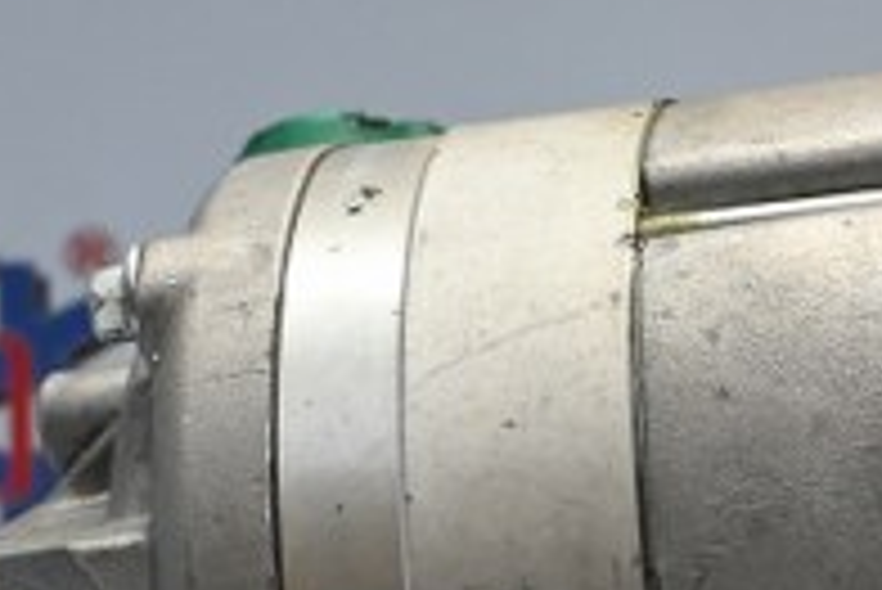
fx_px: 4119
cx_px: 1112
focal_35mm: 168
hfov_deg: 11.9
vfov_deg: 8.2
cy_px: 408
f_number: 4.5
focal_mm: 27.5
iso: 1250
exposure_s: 1/125
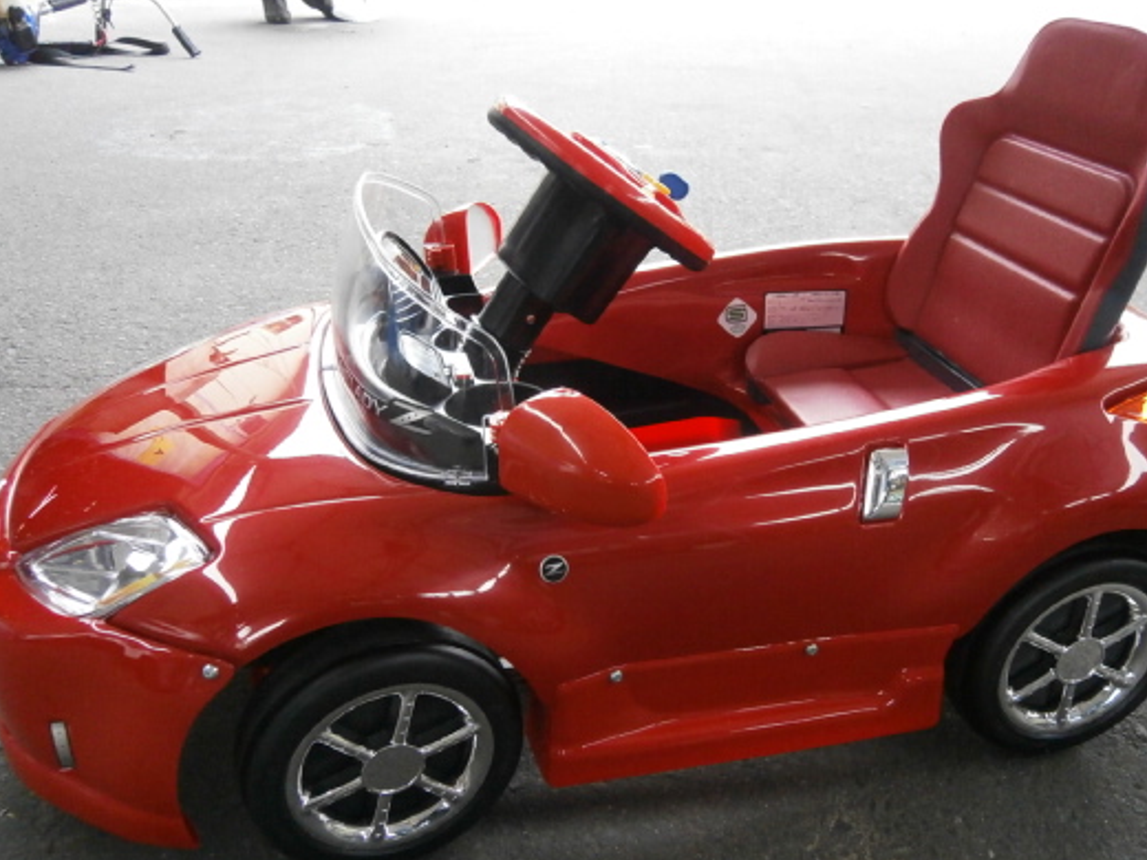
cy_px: 518
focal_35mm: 32
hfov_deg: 56.7
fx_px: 1060
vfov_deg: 43.9
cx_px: 626
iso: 400
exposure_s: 1/250
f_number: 2.8
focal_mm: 4.7
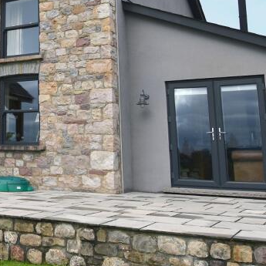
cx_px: -17
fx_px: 461
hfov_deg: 29.4
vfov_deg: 31.4
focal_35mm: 53
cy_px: 55
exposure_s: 1/250
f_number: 8
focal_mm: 14
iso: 100
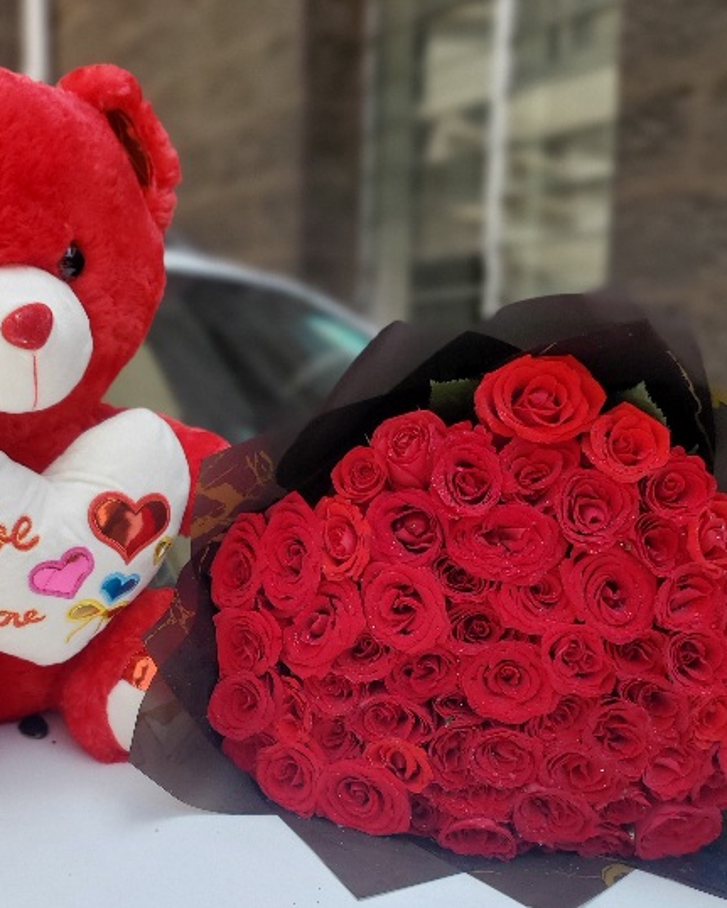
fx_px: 1021
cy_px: 611
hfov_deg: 38.8
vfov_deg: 47.1
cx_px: 246
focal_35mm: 38
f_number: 1.5
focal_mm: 4.3
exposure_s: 1/588
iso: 50
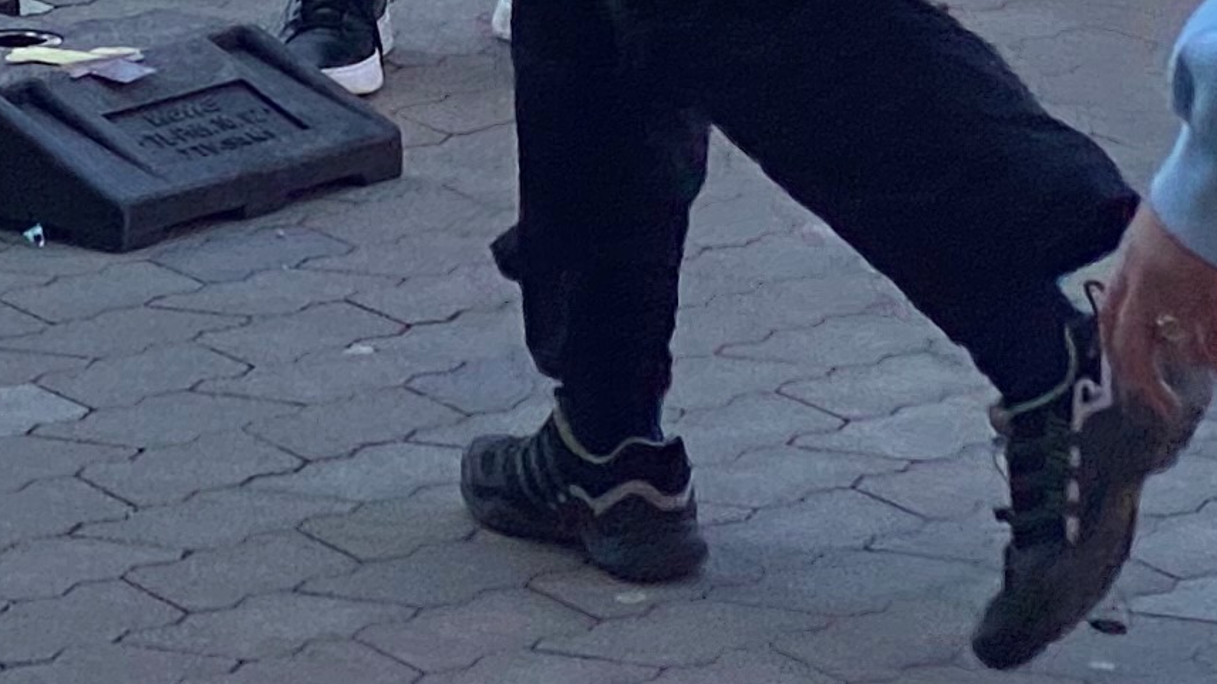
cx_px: -243
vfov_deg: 4.4
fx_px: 8614
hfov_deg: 8.0
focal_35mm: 267
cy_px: -1425
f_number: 2
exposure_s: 1/470
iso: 20
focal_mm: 6
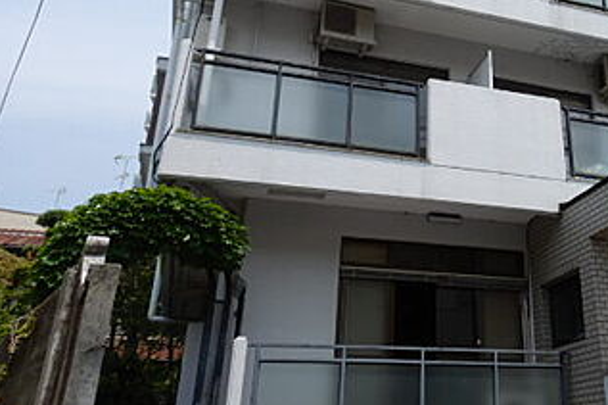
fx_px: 675
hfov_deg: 46.2
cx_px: 478
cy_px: 118
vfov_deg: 32.9
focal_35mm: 40
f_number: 4.1
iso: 125
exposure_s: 1/1000
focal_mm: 4.3
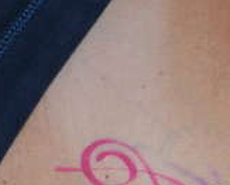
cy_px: 203
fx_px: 2823
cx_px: 247
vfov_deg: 3.7
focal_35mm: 414
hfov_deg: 4.7
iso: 200
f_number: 4.5
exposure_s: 1/60
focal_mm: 80
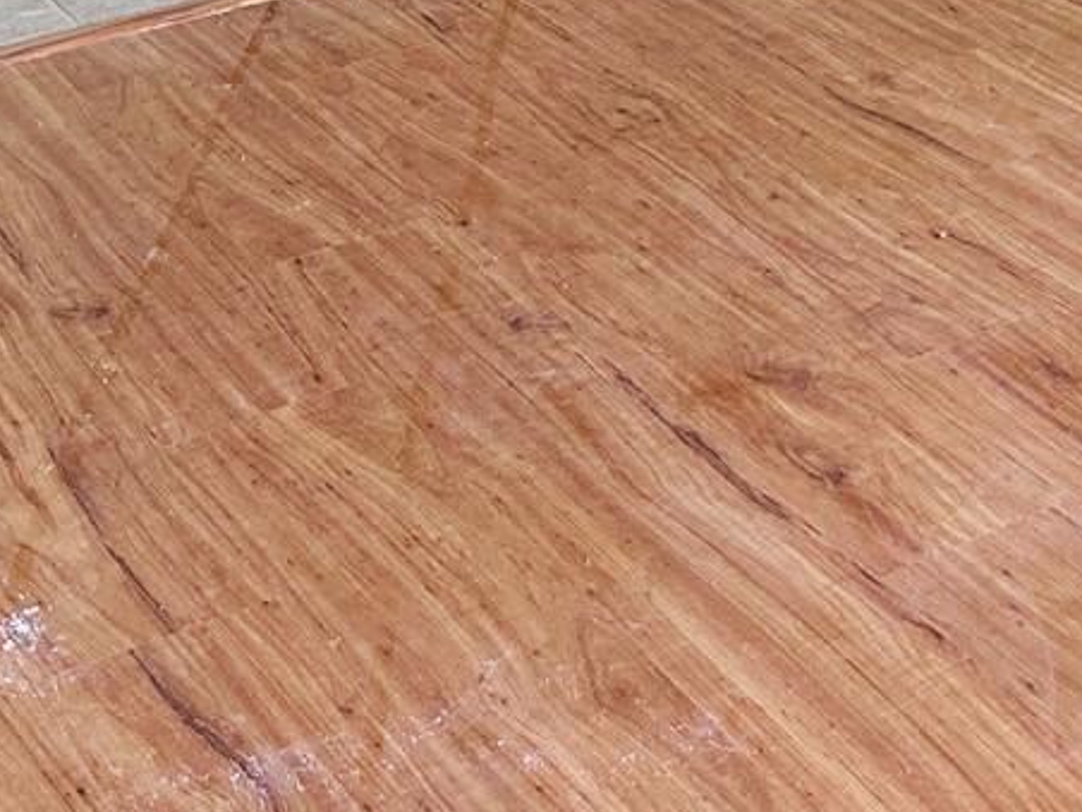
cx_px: 728
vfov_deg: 15.4
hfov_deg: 22.9
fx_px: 2657
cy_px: -549
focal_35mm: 85
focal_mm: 6.86
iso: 250
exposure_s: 1/69
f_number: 1.78
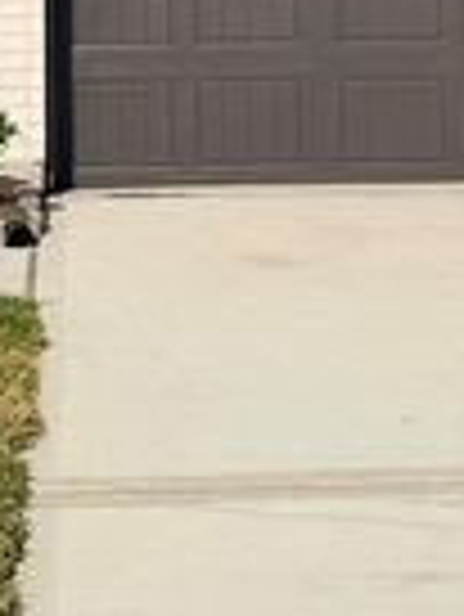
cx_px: 194
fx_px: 2088
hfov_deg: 12.7
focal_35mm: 117
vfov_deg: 15.6
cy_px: -290
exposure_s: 1/11905
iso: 80
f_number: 1.78
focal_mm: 6.76
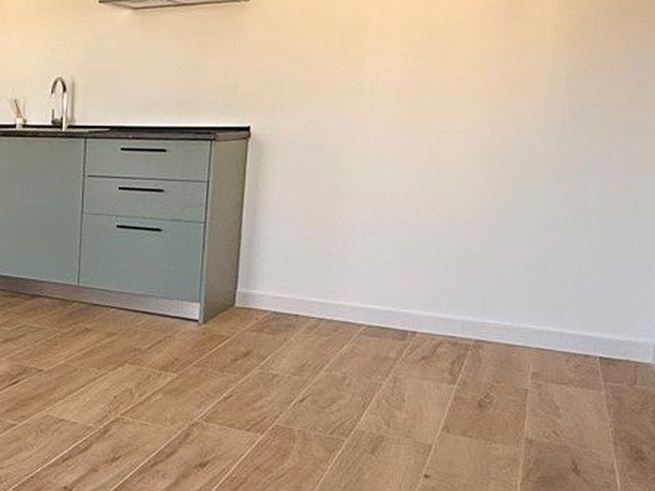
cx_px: -260
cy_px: 222
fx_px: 851
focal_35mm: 45
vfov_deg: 32.2
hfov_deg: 30.1
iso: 100
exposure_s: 1/99
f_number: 2.2
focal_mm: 2.22
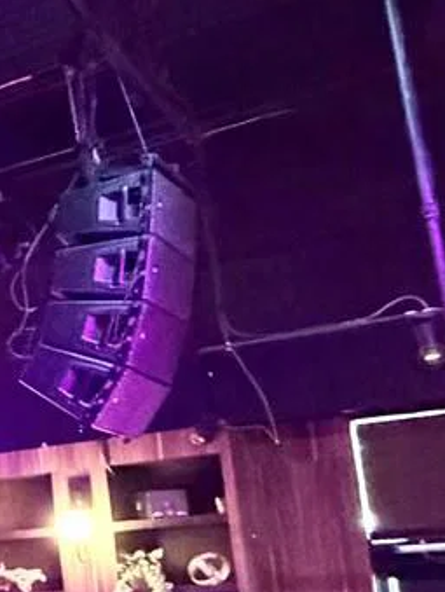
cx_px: -560
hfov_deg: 15.3
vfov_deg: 28.8
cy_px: 468
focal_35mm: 66
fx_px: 1129
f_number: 2.2
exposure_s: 1/30
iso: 1250
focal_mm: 2.22
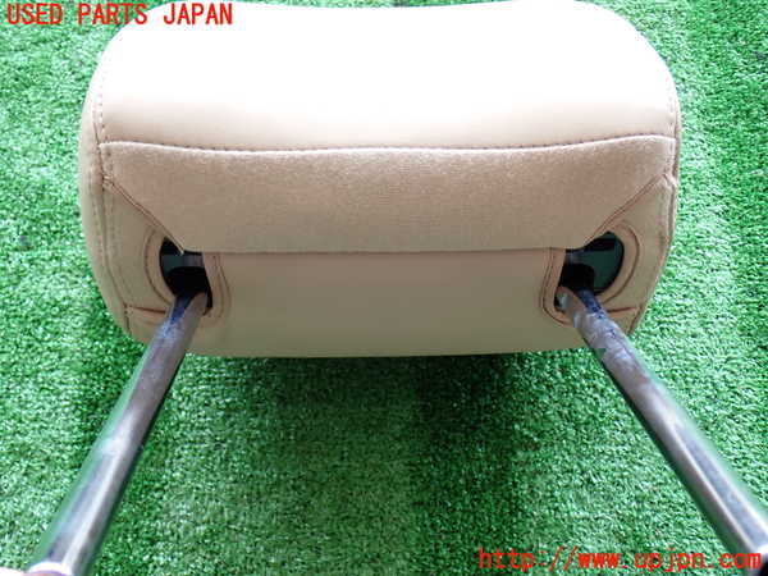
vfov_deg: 35.1
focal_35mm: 41
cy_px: 288
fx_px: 910
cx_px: 384
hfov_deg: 45.8
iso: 200
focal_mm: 7.31
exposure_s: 1/80
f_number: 2.8
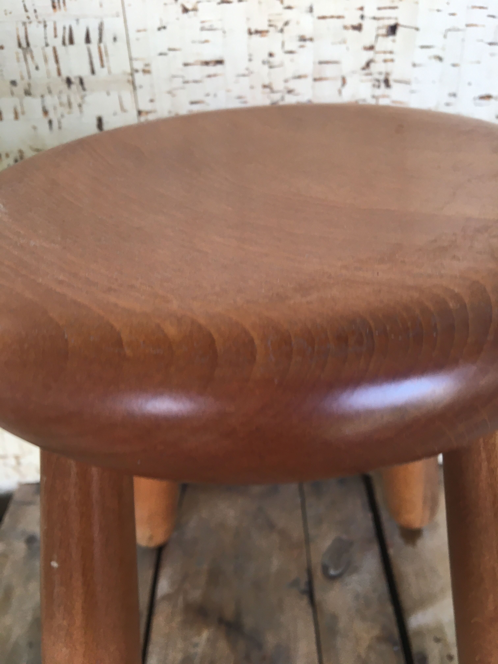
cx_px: 249
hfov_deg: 48.2
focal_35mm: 29
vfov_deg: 61.7
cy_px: 332
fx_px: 556
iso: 25
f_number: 2.2
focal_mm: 4.15
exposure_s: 1/33
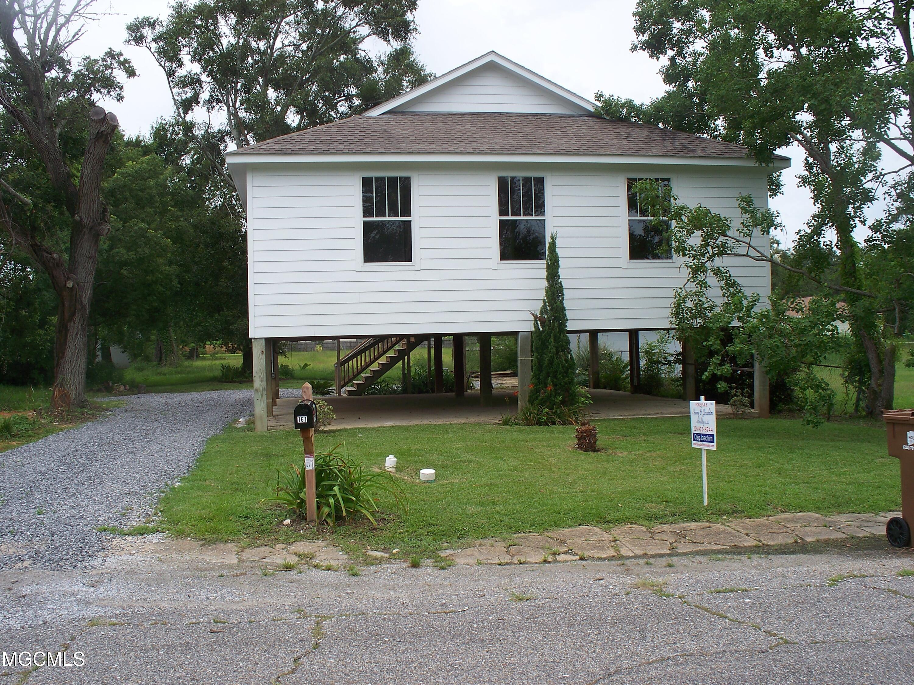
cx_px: 457
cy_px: 342
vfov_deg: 39.7
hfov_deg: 51.4
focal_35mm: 36
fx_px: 951
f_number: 5
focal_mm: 7.54
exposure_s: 1/250
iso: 80
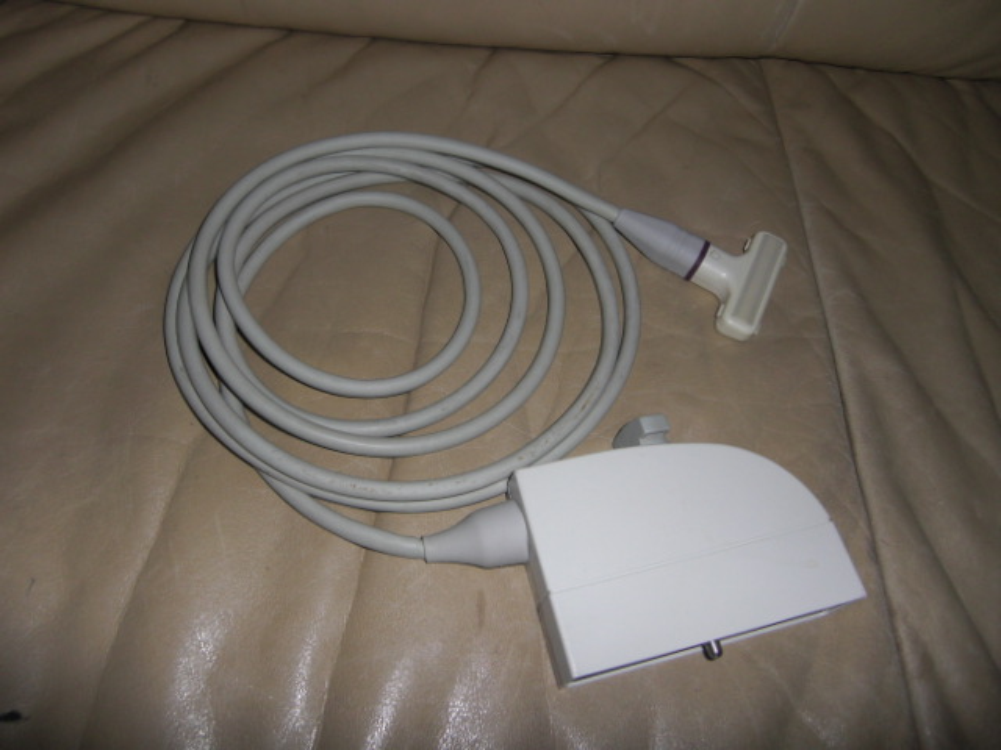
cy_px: 375
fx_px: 810
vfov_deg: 49.7
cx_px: 500
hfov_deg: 63.4
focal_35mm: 28
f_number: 2.6
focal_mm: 4.9
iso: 100
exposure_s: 1/60
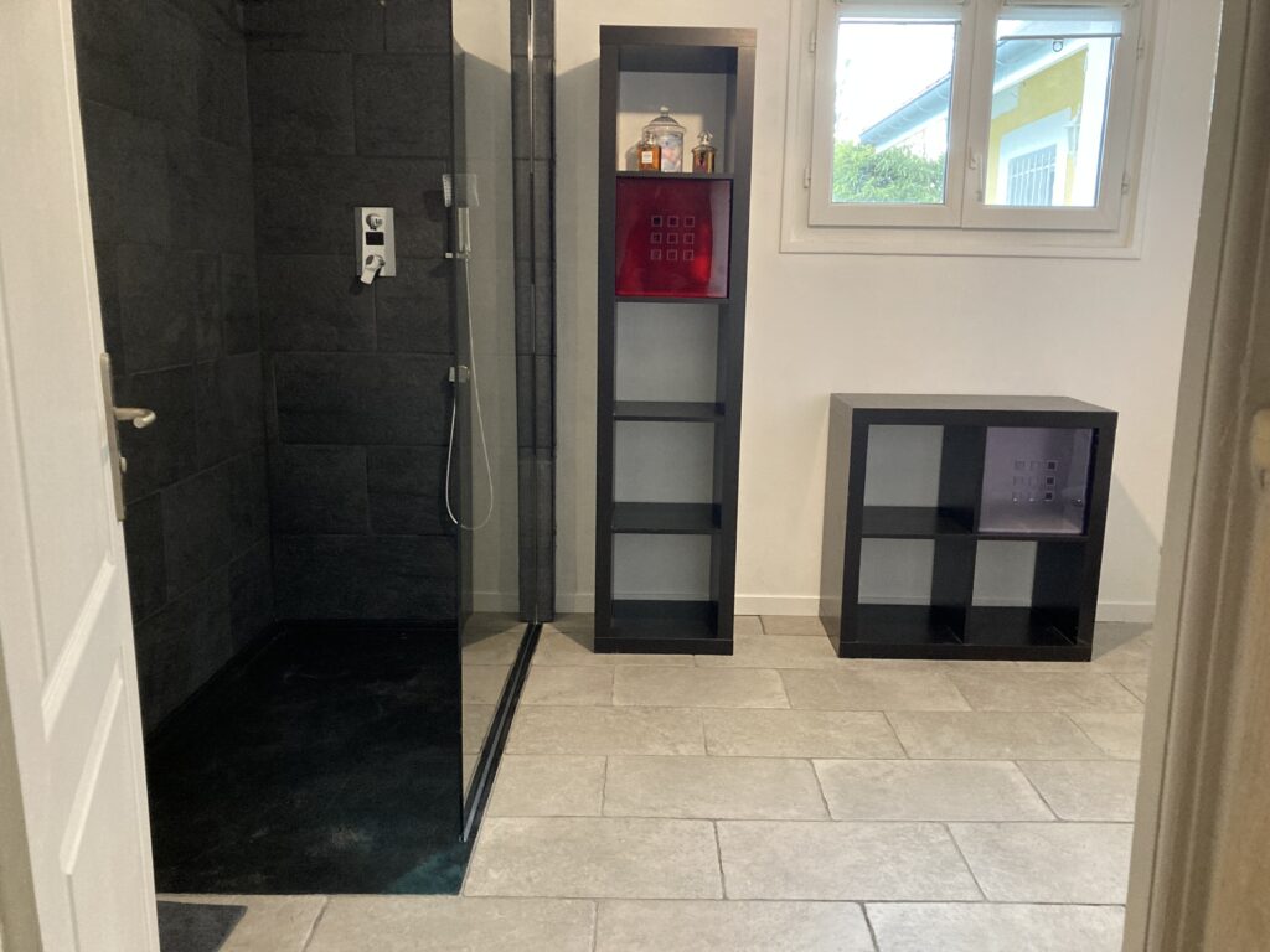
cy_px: 476
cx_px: 635
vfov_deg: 49.7
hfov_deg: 63.4
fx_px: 1027
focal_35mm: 28
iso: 400
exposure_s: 1/40
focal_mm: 3.99
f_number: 1.8
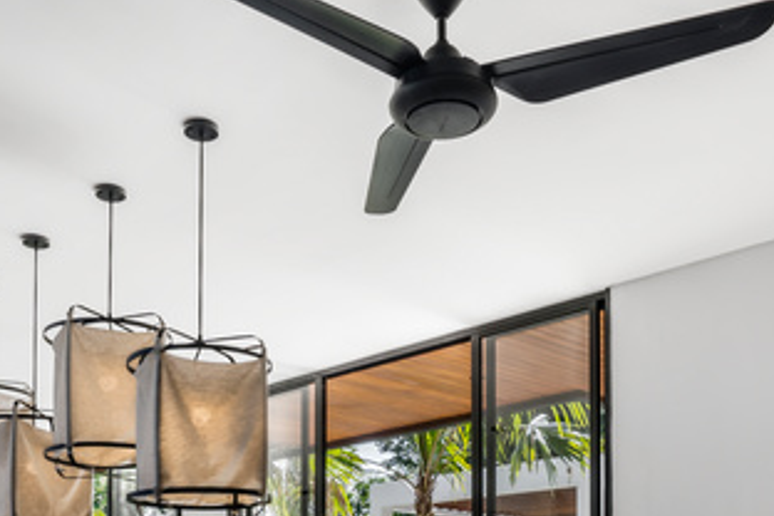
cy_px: 646
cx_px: 362
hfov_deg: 47.4
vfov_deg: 27.8
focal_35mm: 41
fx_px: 881
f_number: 10
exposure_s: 1/3
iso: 50
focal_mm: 16
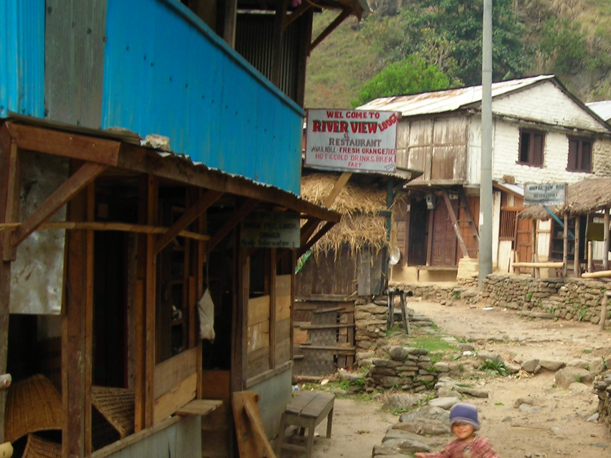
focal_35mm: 65
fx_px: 1147
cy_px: 359
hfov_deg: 29.3
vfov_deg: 22.3
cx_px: 464
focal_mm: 6.3
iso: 50
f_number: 3.2
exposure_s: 1/16.1
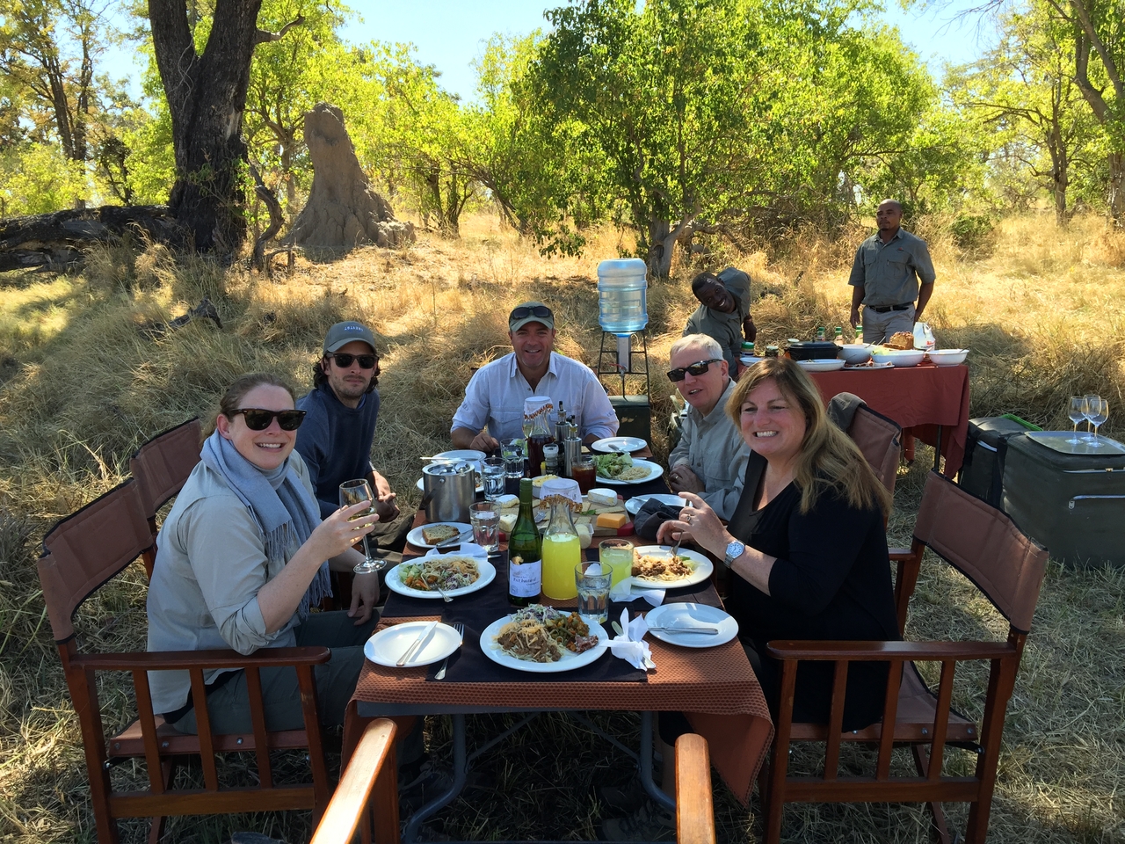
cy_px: 422
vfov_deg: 48.2
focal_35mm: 29
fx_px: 942
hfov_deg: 61.7
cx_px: 562
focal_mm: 4.15
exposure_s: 1/482
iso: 32
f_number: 2.2
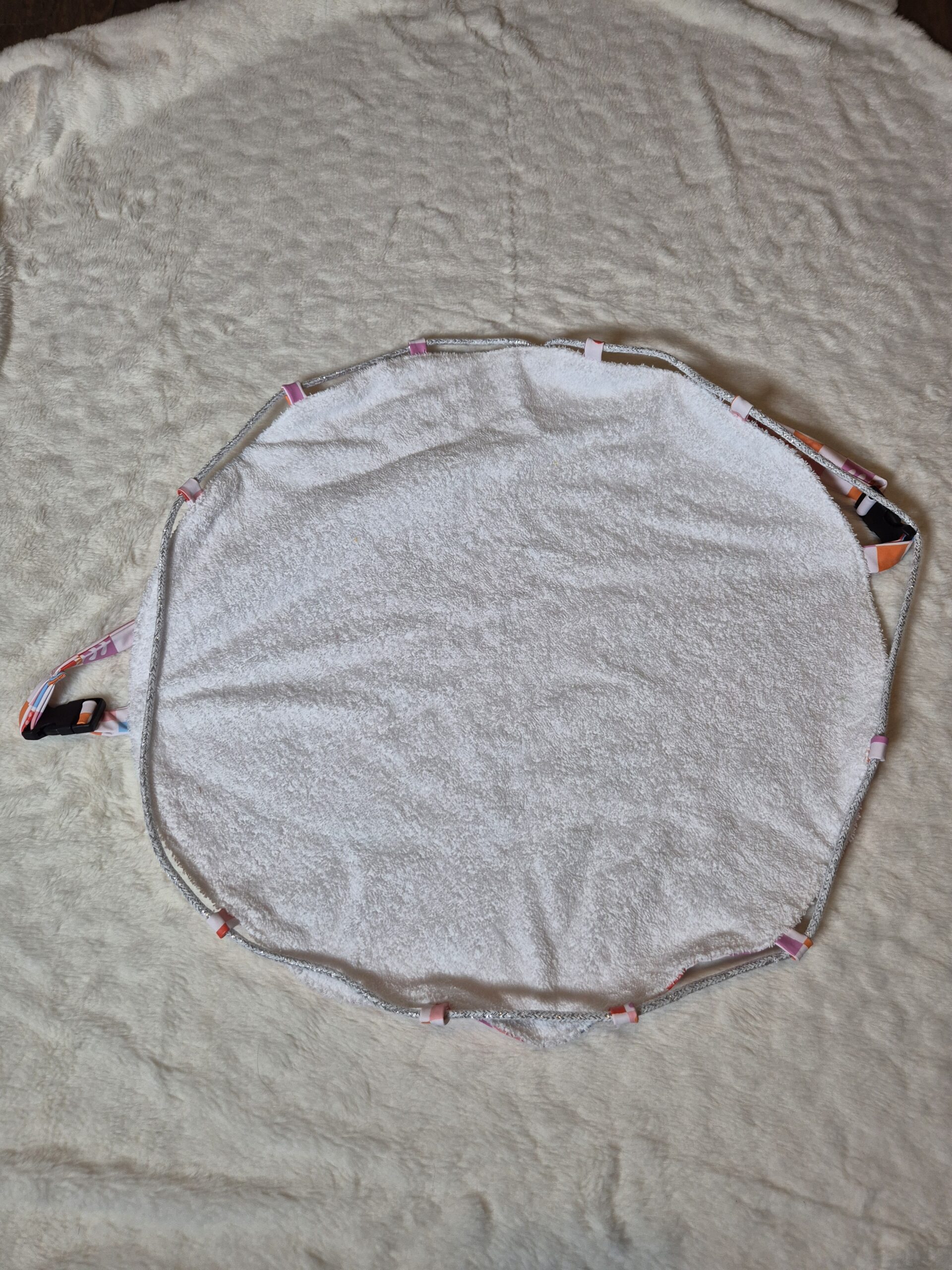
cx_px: 476
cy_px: 635
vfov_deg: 73.9
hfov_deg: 58.9
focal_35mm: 23
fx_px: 843
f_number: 1.8
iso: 160
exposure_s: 1/100
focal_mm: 5.4
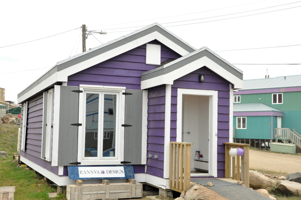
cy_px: 100
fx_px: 439
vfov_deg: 25.7
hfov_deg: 37.9
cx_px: 150
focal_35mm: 52
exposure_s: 1/400
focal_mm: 35
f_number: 10
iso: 1000
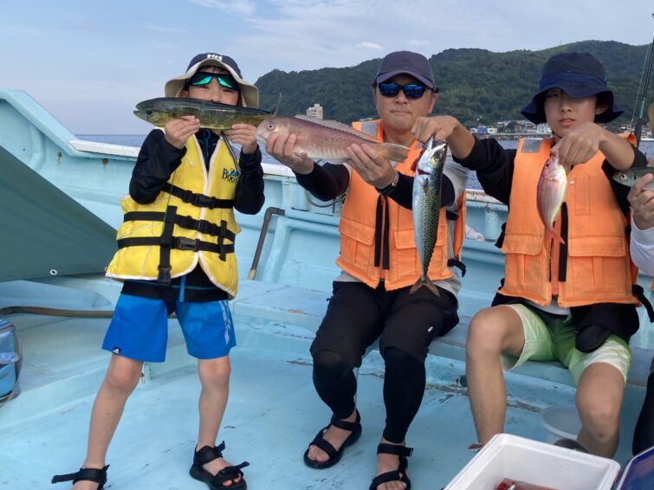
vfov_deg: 37.7
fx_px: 718
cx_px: 430
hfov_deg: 48.3
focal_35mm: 38
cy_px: 239
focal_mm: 3.99
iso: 20
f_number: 1.8
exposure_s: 1/873
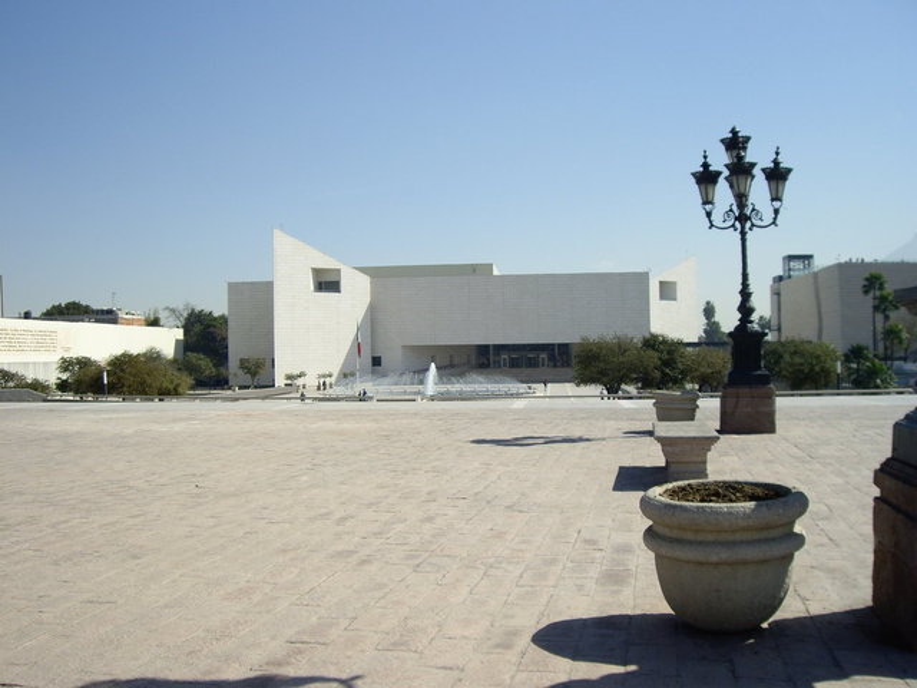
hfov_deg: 49.0
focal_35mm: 38
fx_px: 1007
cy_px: 344
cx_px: 458
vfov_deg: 37.7
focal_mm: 6.2
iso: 50
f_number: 4.3
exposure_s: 1/500
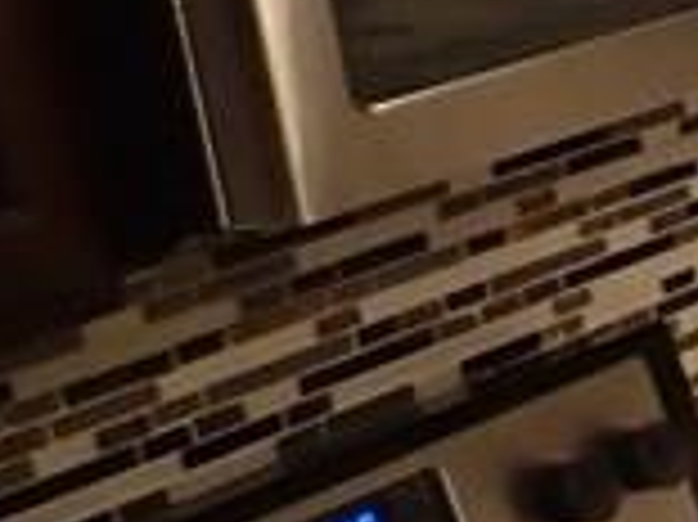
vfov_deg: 8.9
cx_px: 2216
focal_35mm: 165
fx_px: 3325
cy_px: 504
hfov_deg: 9.1
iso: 400
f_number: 2
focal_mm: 4.5
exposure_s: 1/30
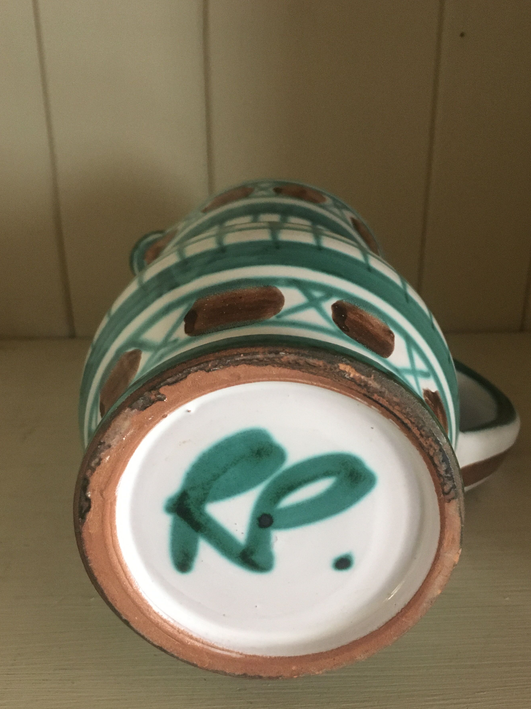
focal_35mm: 33
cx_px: 272
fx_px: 675
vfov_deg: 55.3
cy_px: 384
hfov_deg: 42.9
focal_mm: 4.15
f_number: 2.2
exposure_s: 1/17
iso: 200
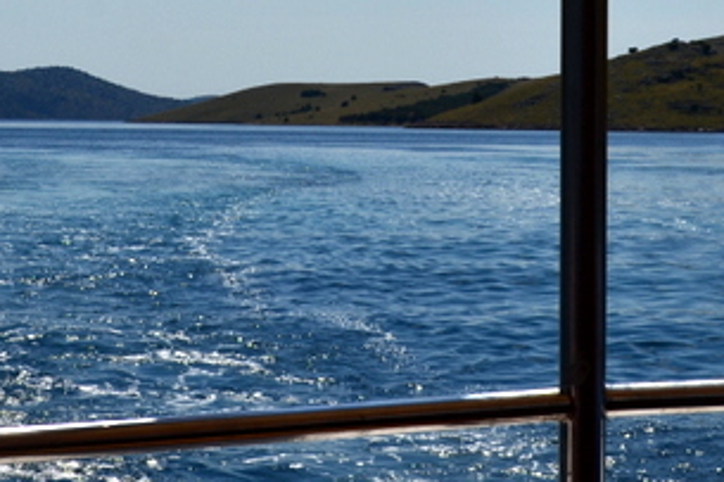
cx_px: 259
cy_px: 55
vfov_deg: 10.8
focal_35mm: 126
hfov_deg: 16.2
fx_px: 2533
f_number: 11
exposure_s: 1/500
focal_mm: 32
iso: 110
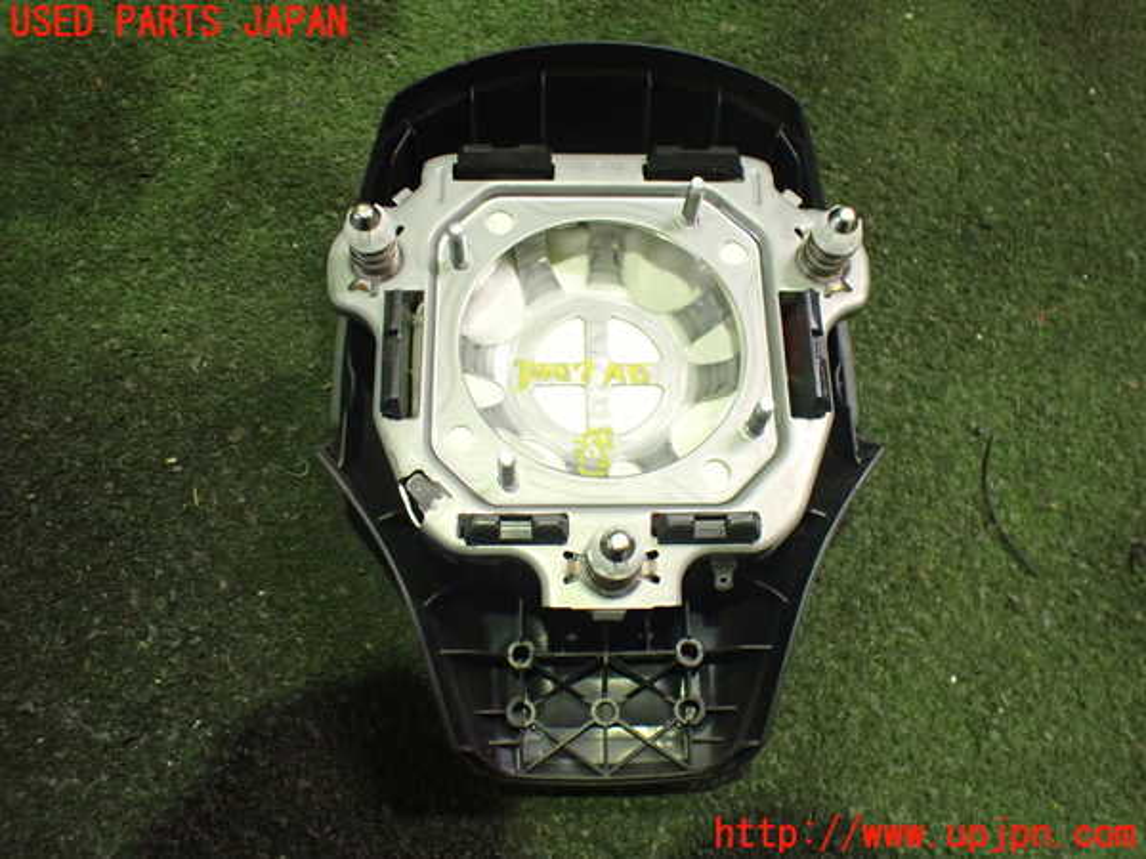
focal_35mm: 30
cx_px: 573
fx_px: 993
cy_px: 430
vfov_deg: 46.8
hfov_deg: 60.0
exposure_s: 1/40
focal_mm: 5.4
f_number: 2.3
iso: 800
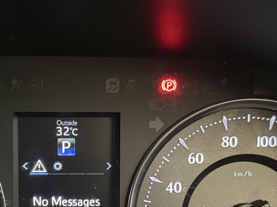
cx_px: 79
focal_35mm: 68
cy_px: 194
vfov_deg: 21.1
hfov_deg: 28.3
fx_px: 544
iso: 1000
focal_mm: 6.76
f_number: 1.78
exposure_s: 1/31
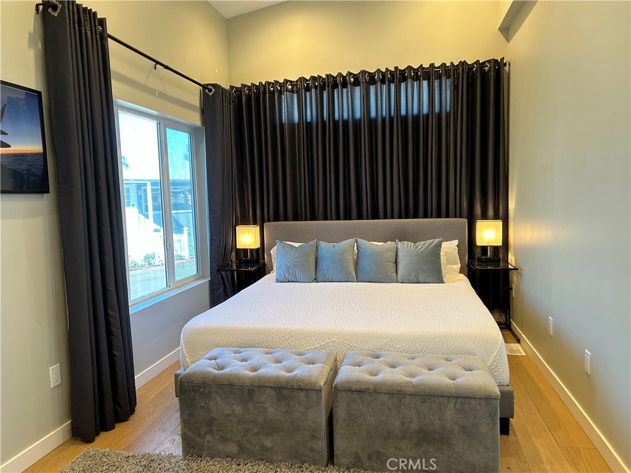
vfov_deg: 53.1
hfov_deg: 67.3
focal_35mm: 26
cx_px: 316
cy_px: 236
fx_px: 474
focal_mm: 5.7
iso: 80
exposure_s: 1/60
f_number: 1.5
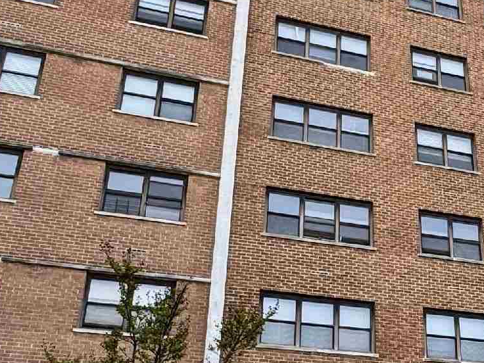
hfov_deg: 32.2
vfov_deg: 25.5
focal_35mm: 56
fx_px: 783
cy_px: 308
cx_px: 458
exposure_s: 1/253
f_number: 2.2
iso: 40
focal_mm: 2.22
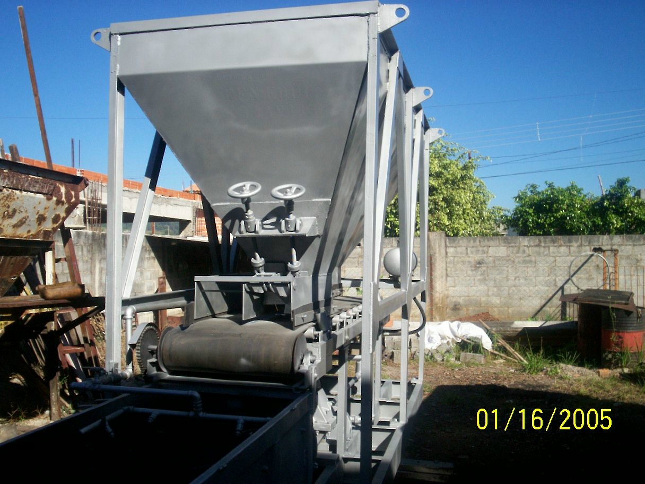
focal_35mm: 36
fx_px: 671
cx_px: 322
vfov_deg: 39.7
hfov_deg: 51.4
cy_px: 242
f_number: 4.5
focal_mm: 5.9
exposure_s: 1/611
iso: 100
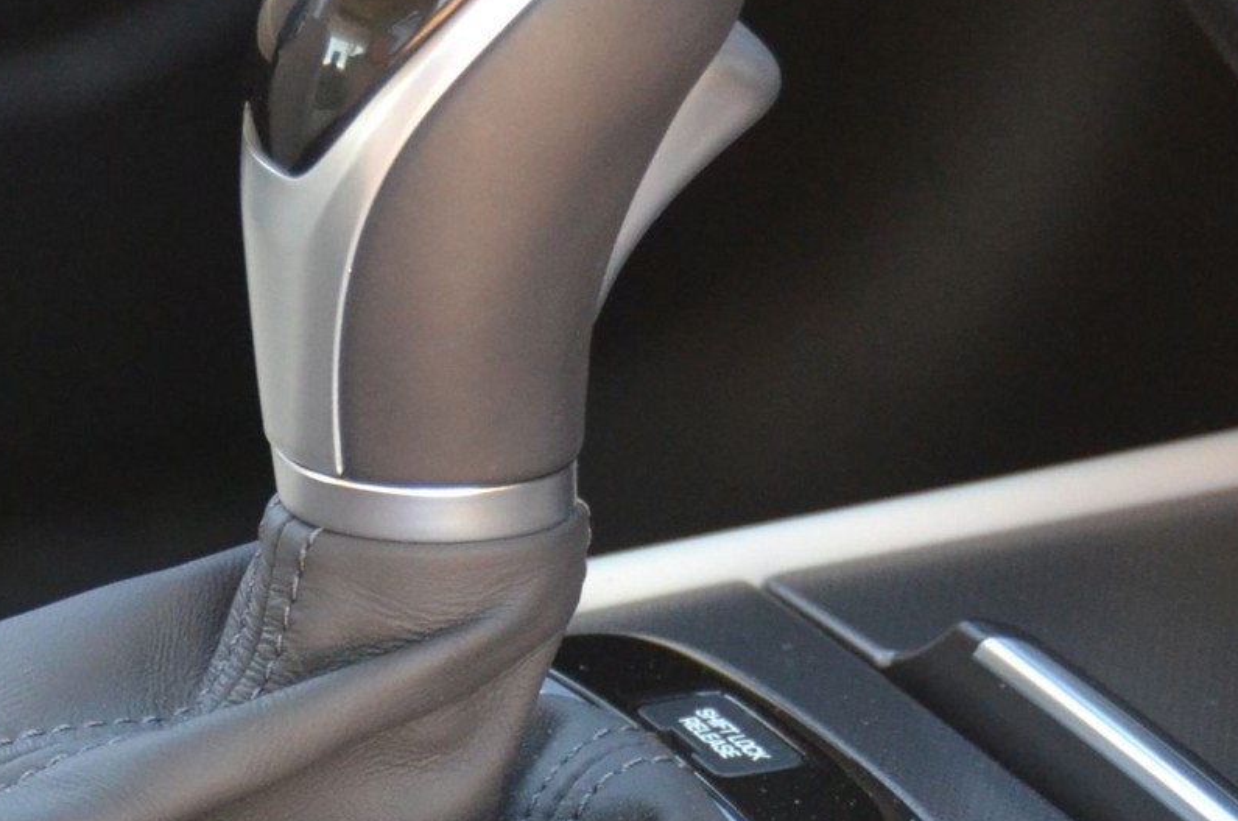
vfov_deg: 5.2
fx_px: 9062
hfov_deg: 7.8
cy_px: 770
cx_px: 160
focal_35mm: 264
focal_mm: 56
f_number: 4.8
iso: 1600
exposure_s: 1/200
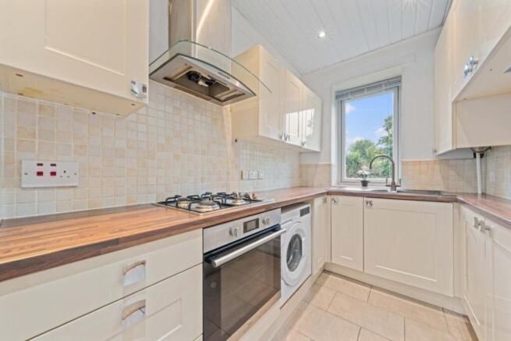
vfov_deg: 85.5
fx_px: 185
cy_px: 170
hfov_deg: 108.3
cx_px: 256
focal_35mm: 13
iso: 800
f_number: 20
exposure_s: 2.5
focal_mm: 13
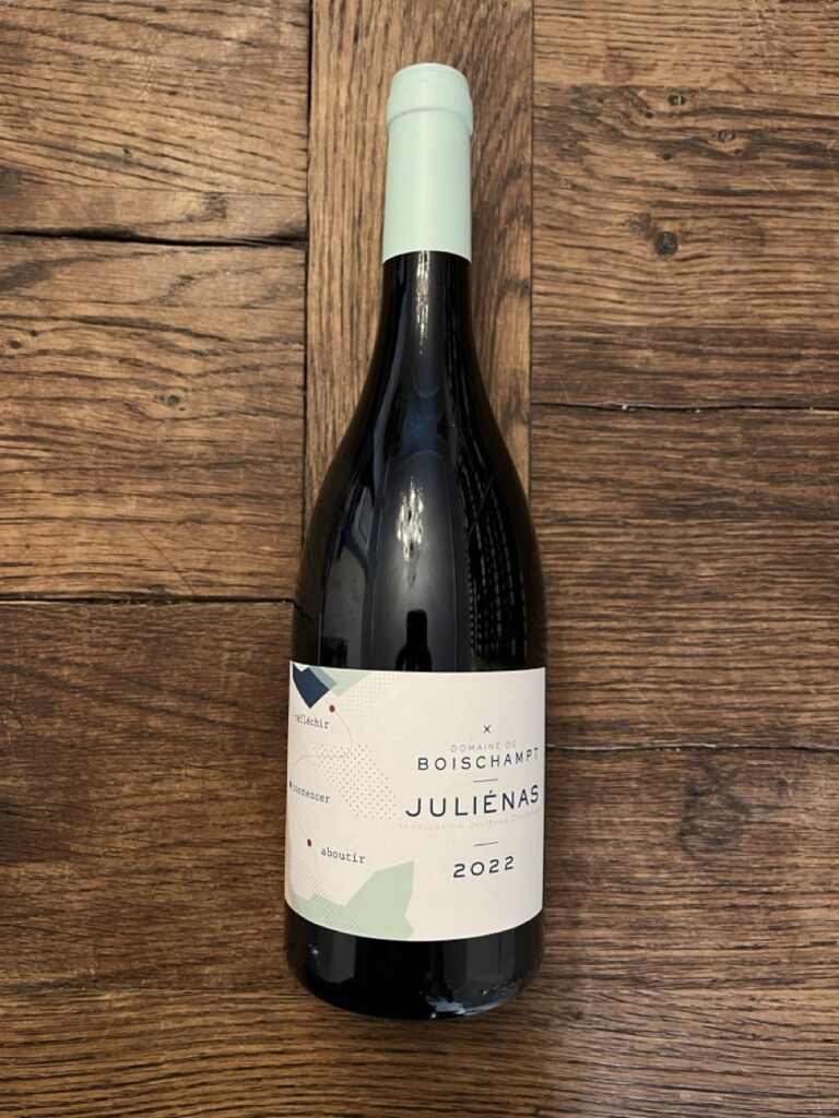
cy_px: 559
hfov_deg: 53.1
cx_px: 420
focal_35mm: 26
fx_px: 840
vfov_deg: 67.3
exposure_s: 1/50
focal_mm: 5.1
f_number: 1.6
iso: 320
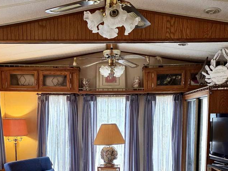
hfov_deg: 41.1
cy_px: 142
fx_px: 303
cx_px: 93
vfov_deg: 30.6
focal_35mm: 46
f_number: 1.7
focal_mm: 6.3
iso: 200
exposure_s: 1/120
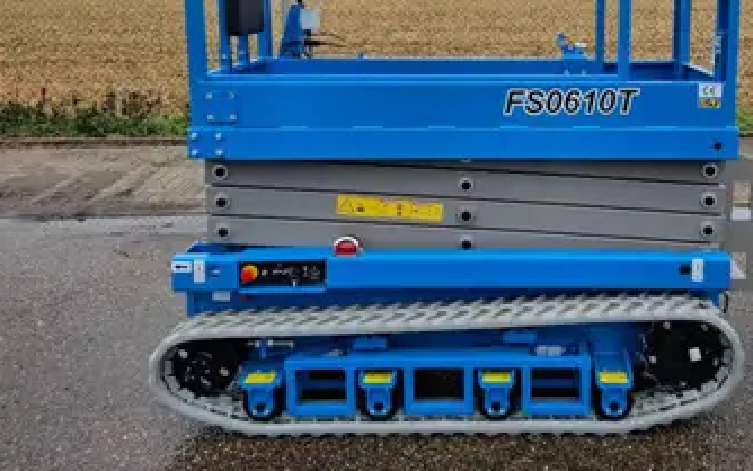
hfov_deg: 54.4
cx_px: 491
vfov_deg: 35.2
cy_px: 99
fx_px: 719
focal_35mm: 35
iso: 50
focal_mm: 5.54
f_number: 1.8
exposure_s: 1/310
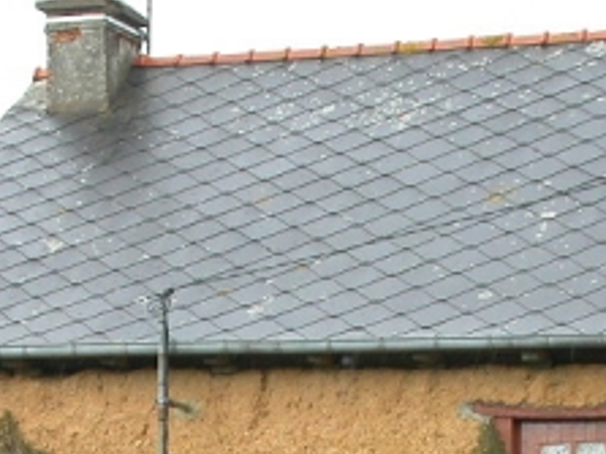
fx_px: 3534
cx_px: 299
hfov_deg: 9.8
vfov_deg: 7.3
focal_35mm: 202
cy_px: 604
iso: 100
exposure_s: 1/168
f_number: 5.2
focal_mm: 13.8
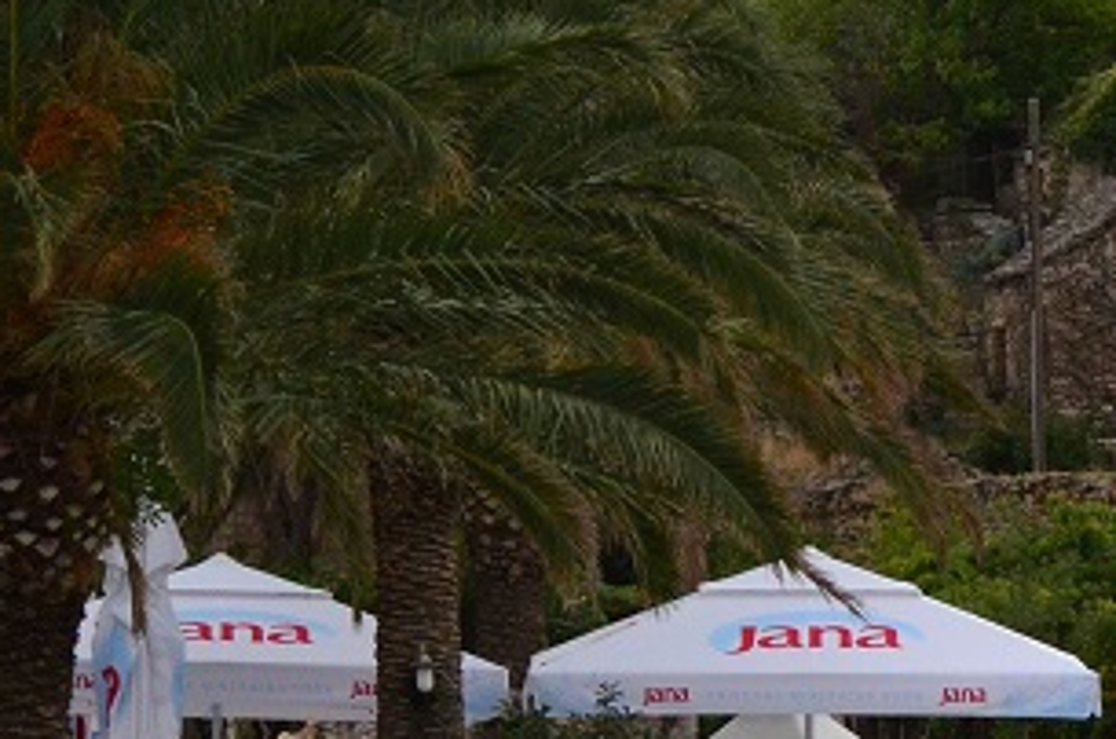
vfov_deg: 4.0
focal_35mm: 344
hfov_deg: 6.0
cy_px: -91
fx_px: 10642
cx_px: 1533
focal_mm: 70
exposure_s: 1/1600
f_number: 4.5
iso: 2000
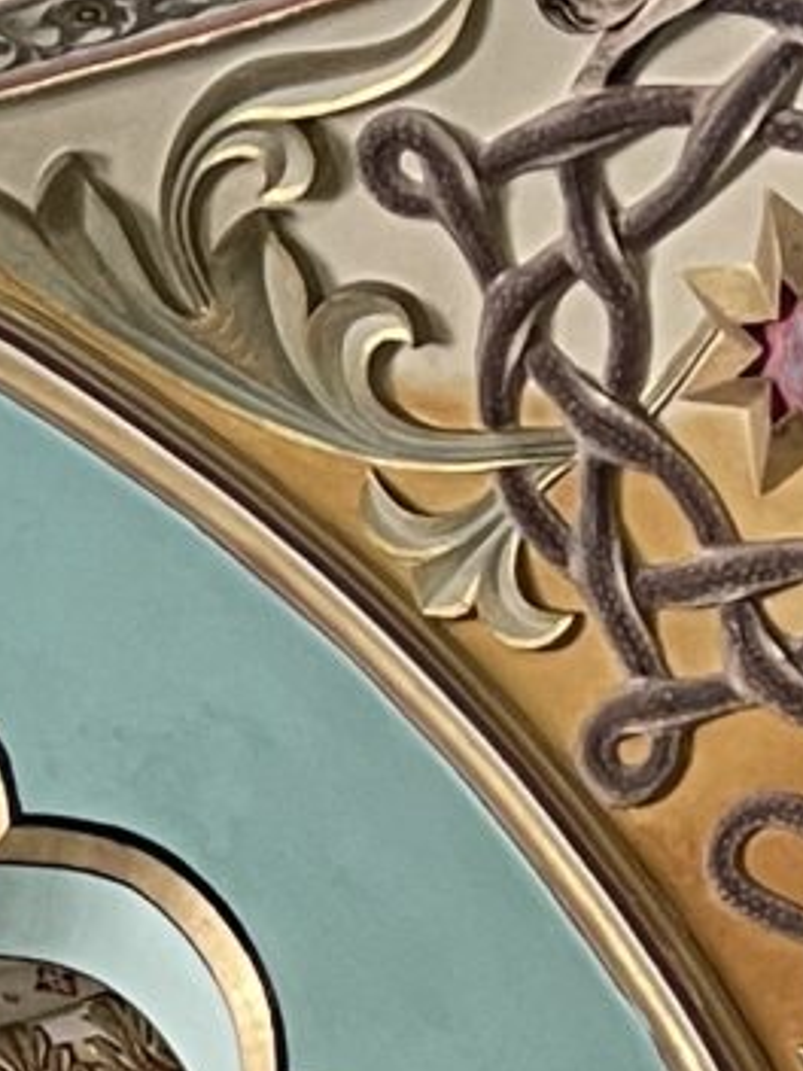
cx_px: -1055
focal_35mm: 189
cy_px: 2373
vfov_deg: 9.5
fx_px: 5846
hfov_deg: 7.4
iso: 250
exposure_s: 1/50
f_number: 1.6
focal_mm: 5.1
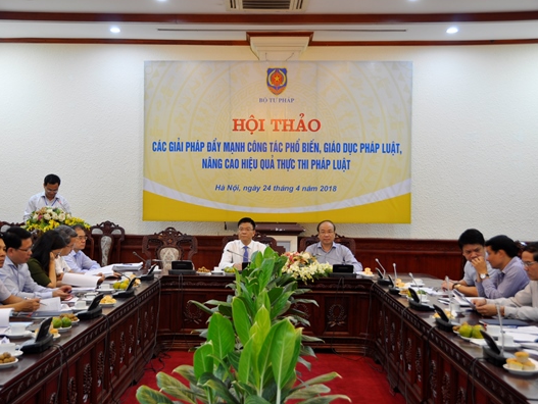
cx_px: 237
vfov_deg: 30.6
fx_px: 739
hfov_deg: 39.9
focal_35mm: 48
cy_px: 203
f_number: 4
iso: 200
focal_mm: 29
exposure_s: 1/10
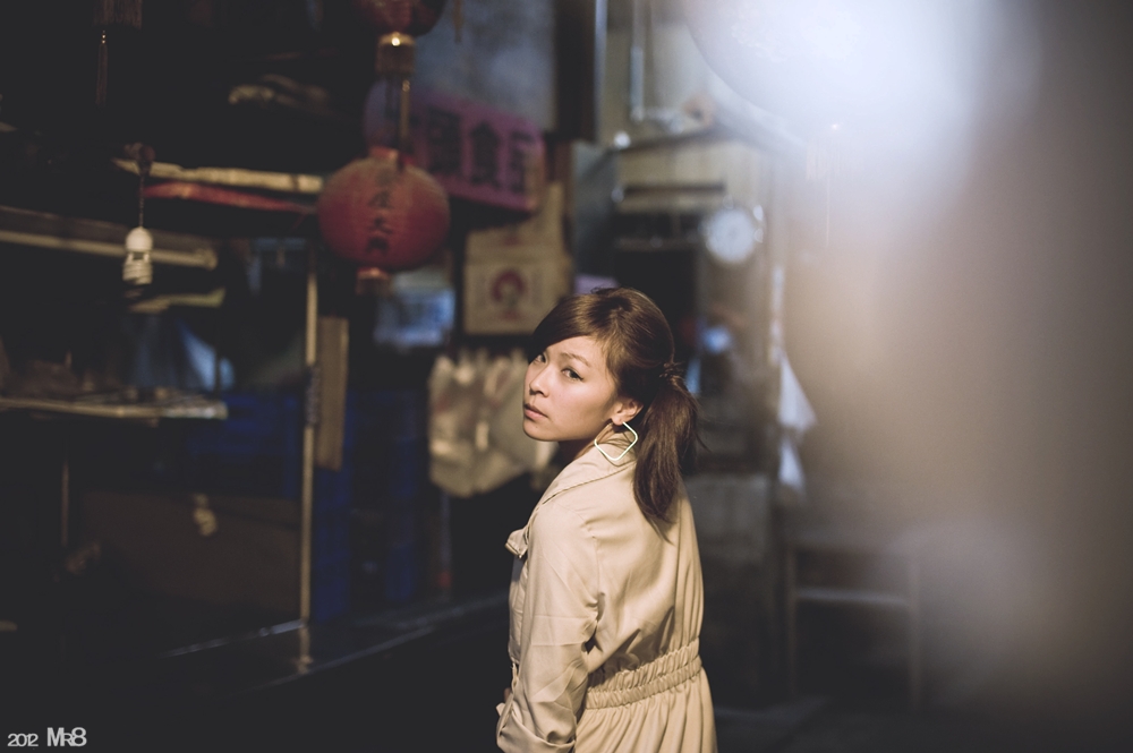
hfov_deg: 39.6
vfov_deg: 26.9
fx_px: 1572
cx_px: 566
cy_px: 376
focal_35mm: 50
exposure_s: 1/250
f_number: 1.8
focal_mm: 50
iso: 2000
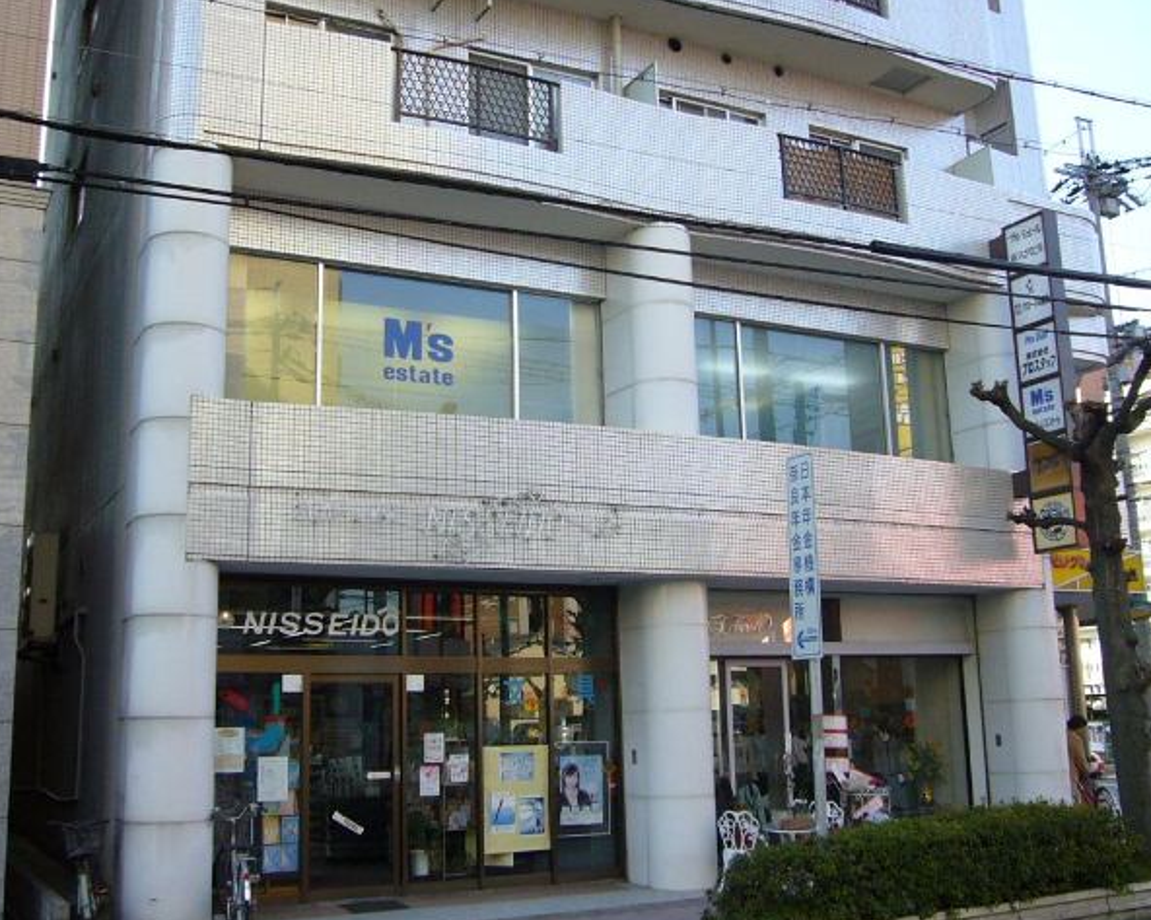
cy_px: 461
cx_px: 591
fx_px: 1294
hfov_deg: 48.0
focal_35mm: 38
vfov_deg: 39.1
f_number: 2.8
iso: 80
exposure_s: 1/200
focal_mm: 4.6
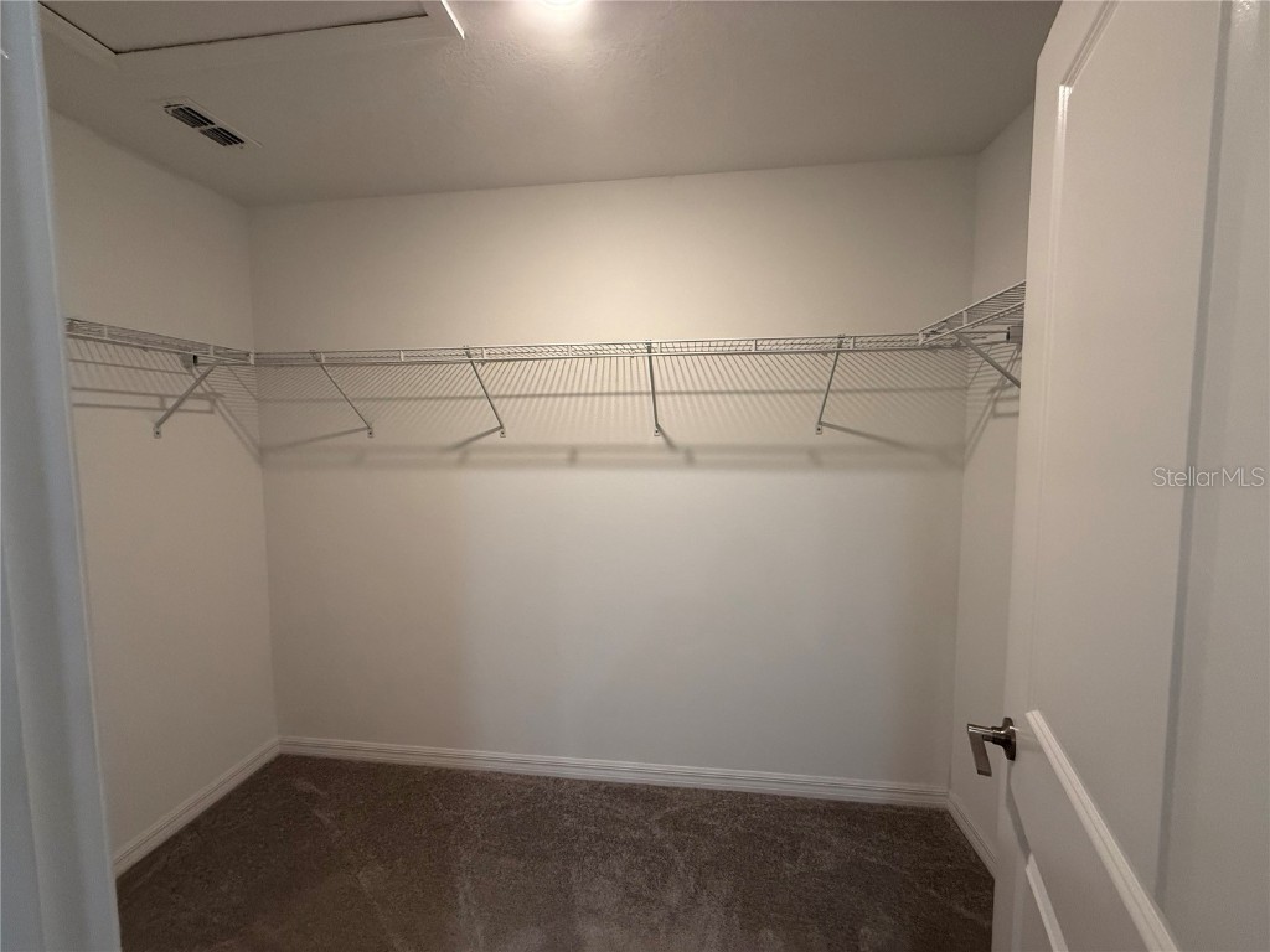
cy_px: 476
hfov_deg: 102.1
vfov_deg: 85.7
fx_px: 514
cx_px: 635
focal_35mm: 14
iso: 250
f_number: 2.2
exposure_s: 1/120
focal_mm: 2.22
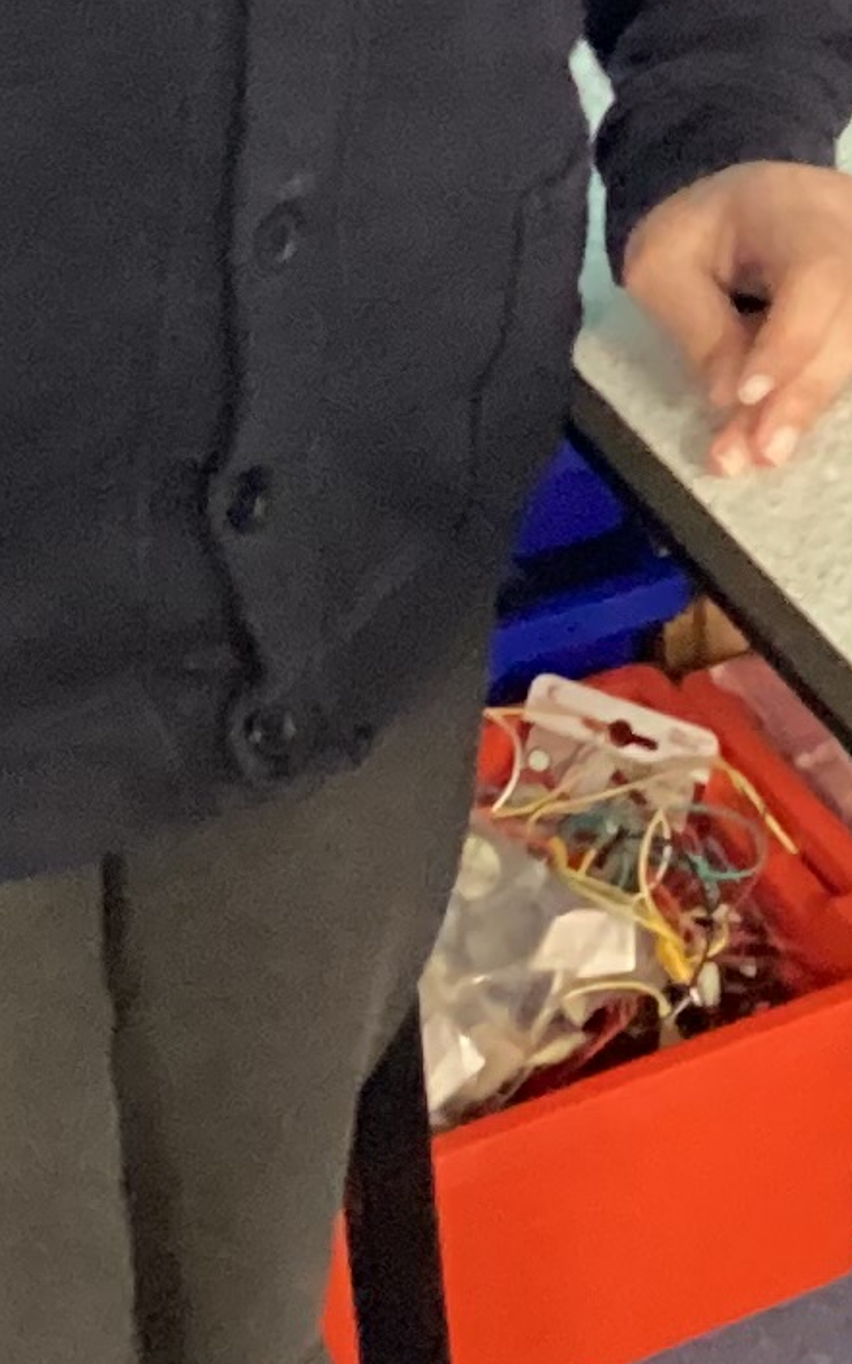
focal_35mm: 152
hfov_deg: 7.9
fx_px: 5649
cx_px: 2146
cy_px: -243
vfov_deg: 13.4
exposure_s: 1/24
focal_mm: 3.3
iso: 640
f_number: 2.4
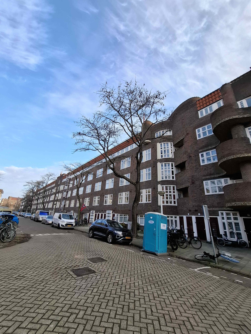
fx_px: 126
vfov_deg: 106.2
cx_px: 126
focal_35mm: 13
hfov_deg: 89.9
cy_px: 167
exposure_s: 1/233
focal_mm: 1.74
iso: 40
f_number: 2.2
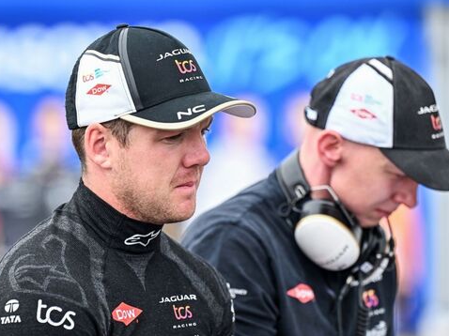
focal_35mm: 247
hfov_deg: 8.0
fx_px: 3202
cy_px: 184
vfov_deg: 6.0
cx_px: 248
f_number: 3.5
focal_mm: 200
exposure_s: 1/2000
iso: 800
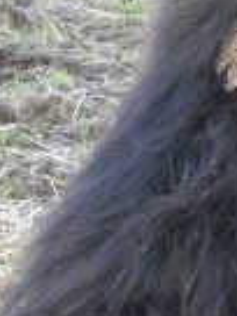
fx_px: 12470
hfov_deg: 1.1
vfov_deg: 1.5
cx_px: 402
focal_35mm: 1366
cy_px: 214
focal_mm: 51.8
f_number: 4.5
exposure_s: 1/66
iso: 356
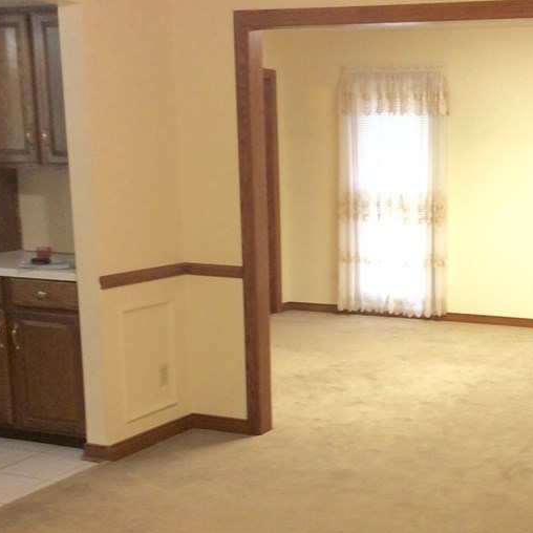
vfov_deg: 29.8
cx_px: 445
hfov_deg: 29.2
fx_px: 993
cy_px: 367
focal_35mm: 57
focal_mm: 3.3
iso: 50
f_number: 2.4
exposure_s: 1/24
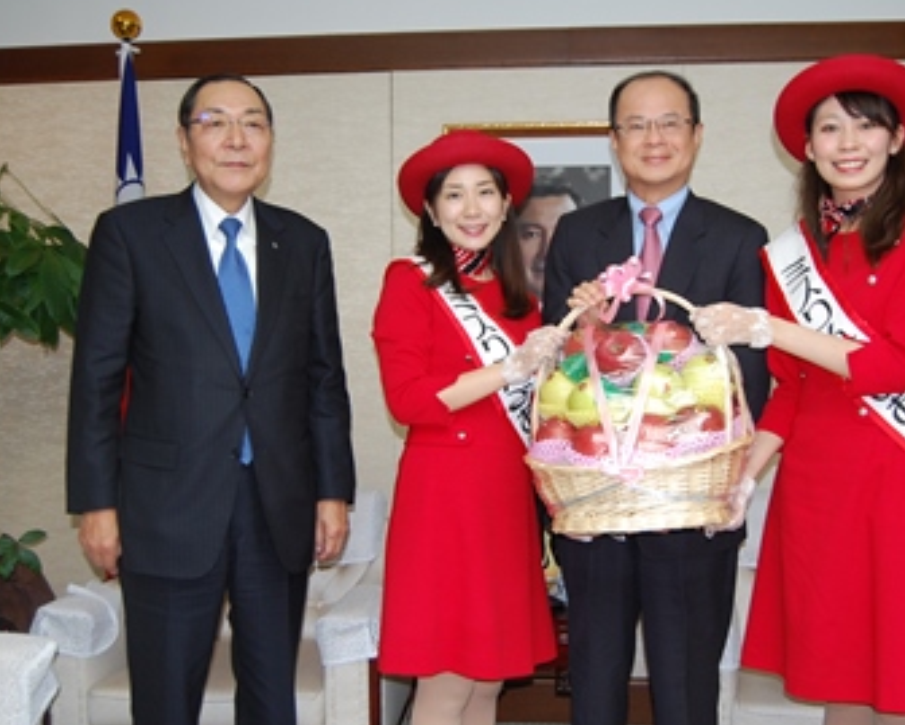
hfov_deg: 42.8
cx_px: 500
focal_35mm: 43
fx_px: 1152
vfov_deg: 34.9
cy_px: 372
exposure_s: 1/60
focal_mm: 24
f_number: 4
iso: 400
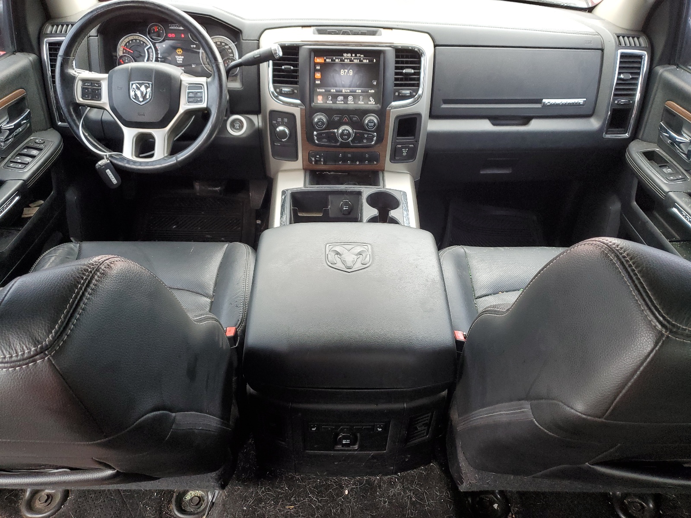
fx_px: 519
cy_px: 259
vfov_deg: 53.1
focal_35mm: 26
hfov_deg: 67.3
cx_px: 346
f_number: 1.5
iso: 98
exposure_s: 1/120
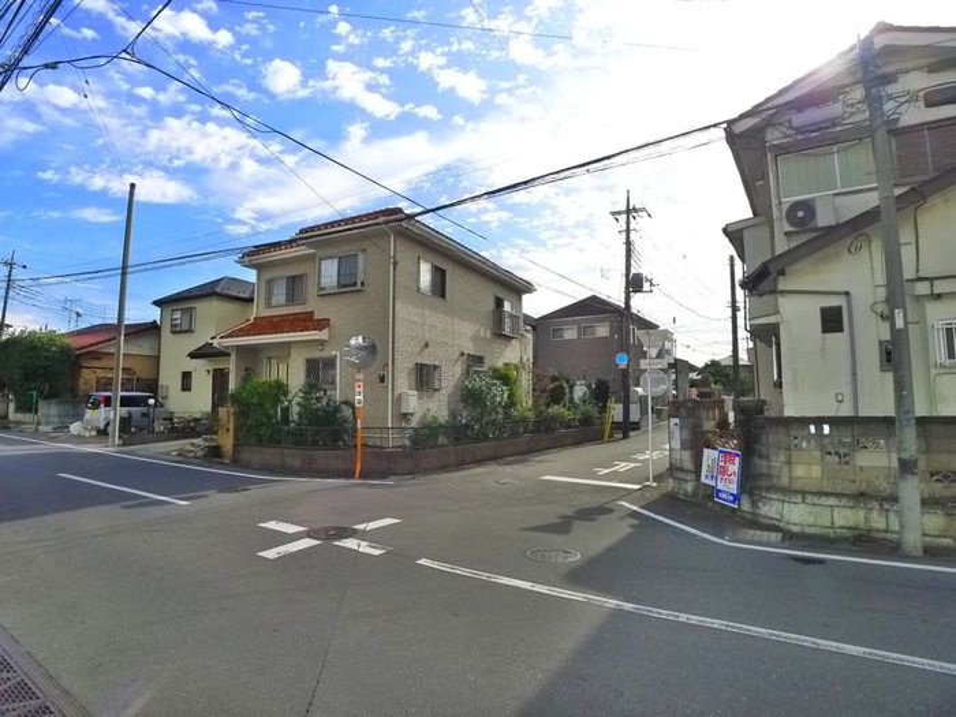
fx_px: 663
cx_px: 478
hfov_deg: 71.6
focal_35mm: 24
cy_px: 358
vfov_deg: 56.8
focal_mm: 5.1
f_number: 4
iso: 400
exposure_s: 1/1000
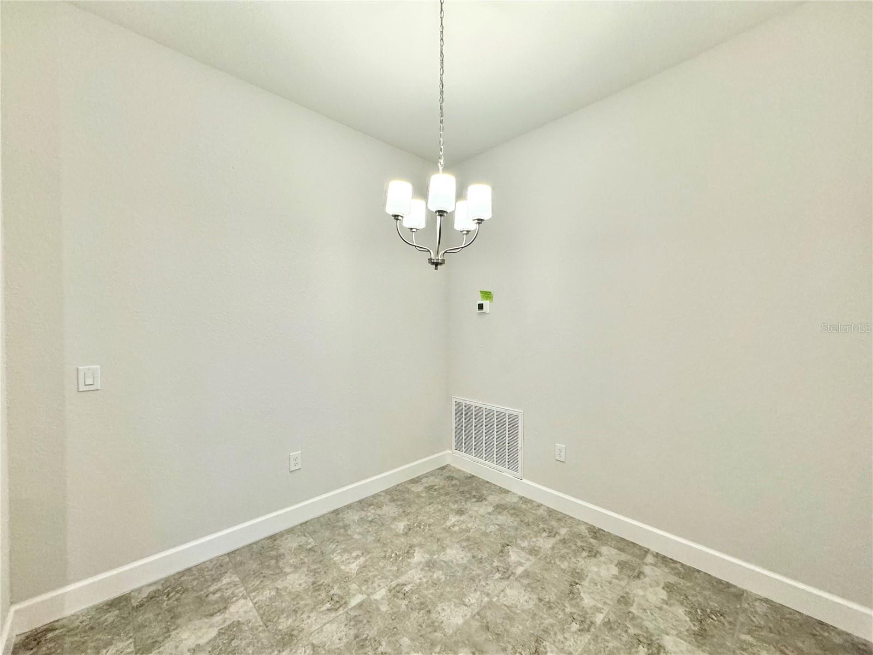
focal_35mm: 14
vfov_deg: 85.7
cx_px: 436
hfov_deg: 102.1
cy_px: 328
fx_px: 353
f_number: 2.2
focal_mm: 2.22
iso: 250
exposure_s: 1/120
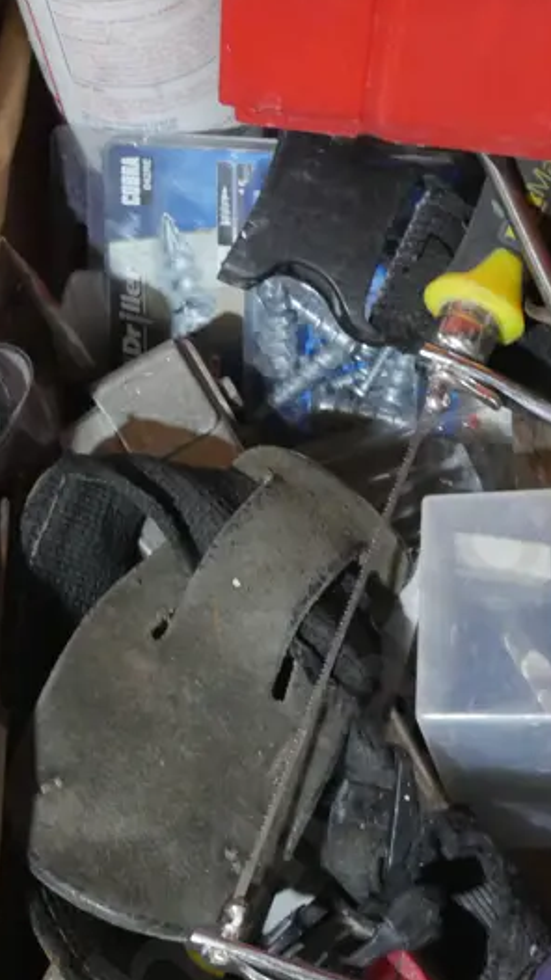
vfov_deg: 17.4
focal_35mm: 123
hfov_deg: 9.8
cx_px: 448
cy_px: 607
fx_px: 3194
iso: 3200
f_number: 5.4
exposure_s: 1/50
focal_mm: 29
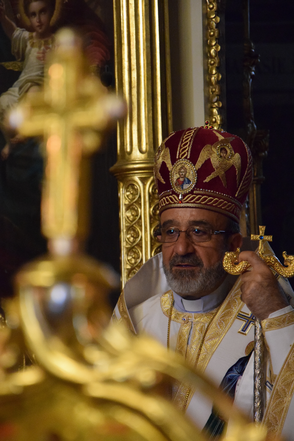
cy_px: 220
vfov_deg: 14.9
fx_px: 1690
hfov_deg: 9.9
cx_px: 147
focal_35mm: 138
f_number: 5.6
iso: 6400
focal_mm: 92
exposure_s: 1/60
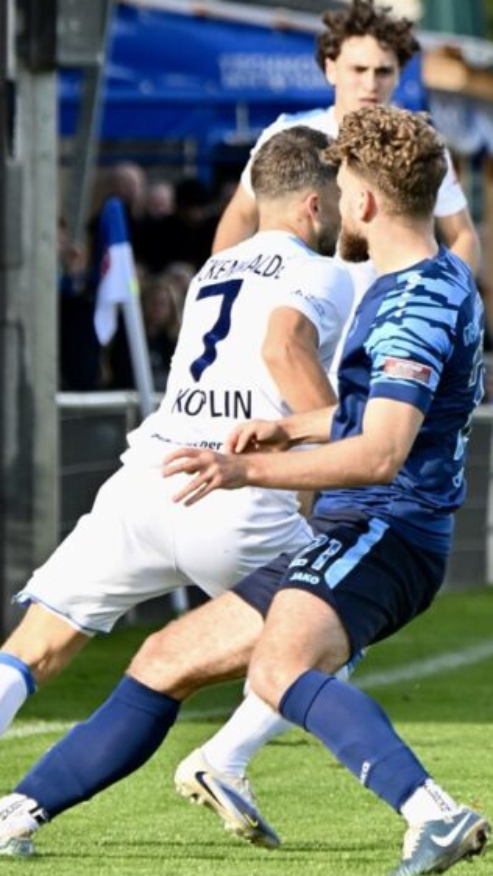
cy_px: 475
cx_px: 462
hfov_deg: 2.4
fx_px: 11538
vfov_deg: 4.3
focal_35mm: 497
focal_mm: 260
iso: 1400
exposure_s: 1/1600
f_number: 6.3
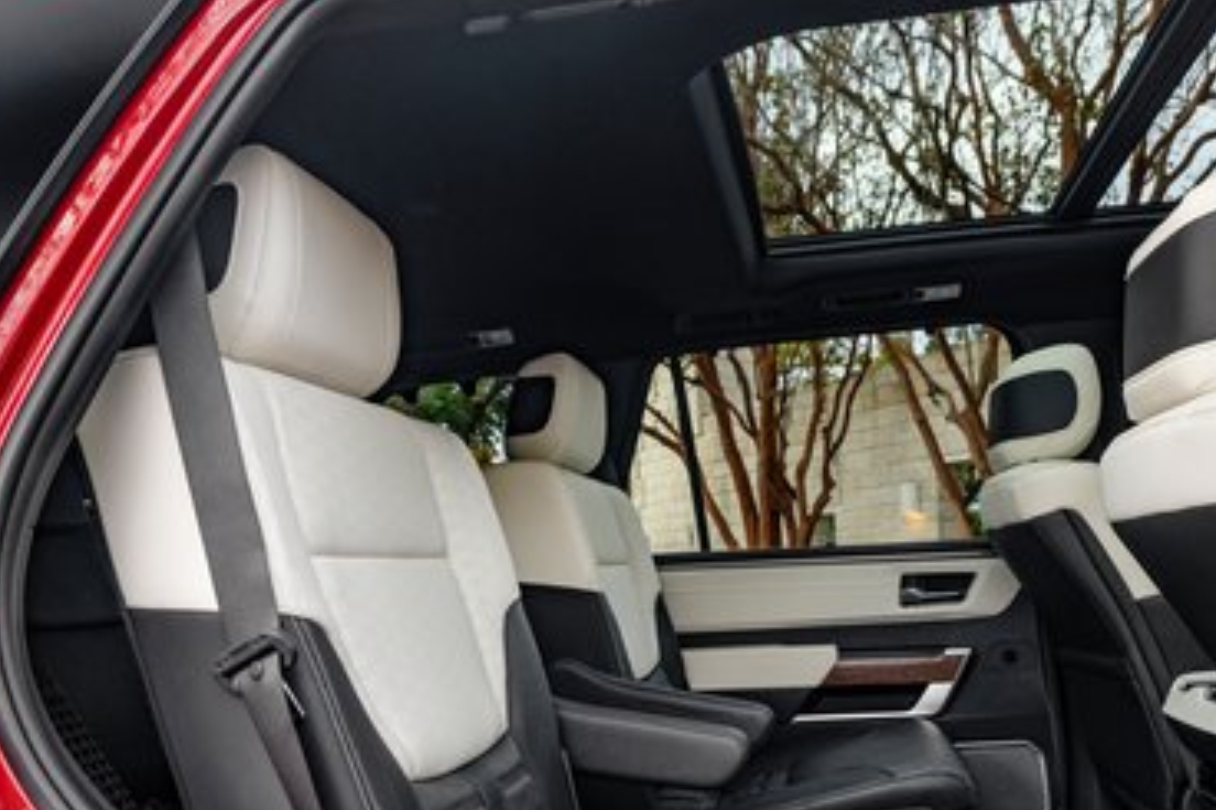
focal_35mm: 31
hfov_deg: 59.8
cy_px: 579
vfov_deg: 41.4
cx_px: 734
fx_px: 1047
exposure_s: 1/25
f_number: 5.6
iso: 400
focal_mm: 19
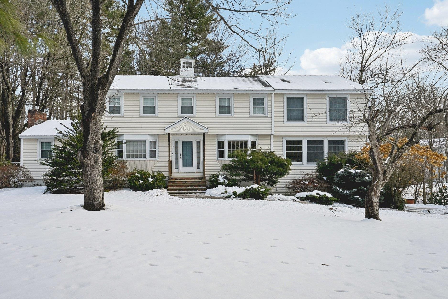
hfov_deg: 76.0
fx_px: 286
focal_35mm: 23
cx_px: 207
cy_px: 142
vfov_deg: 55.1
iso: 400
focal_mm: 21
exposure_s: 1/640
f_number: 8
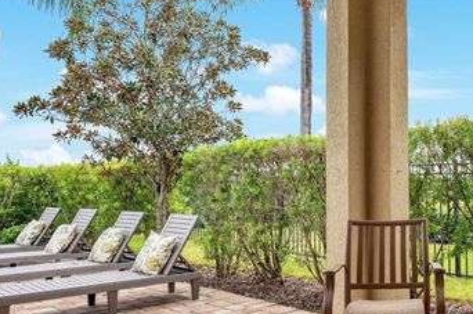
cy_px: 215
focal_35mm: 33
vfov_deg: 39.3
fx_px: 433
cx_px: 417
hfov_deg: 51.3
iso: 100
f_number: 5.6
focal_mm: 16
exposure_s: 1/125
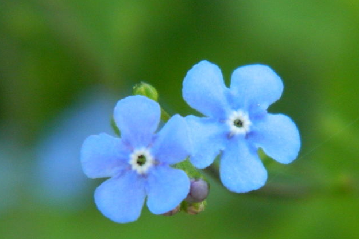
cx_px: 210
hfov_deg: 7.9
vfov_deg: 5.3
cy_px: 155
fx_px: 2583
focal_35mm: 259
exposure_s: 1/200
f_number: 5.1
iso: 400
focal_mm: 31.8
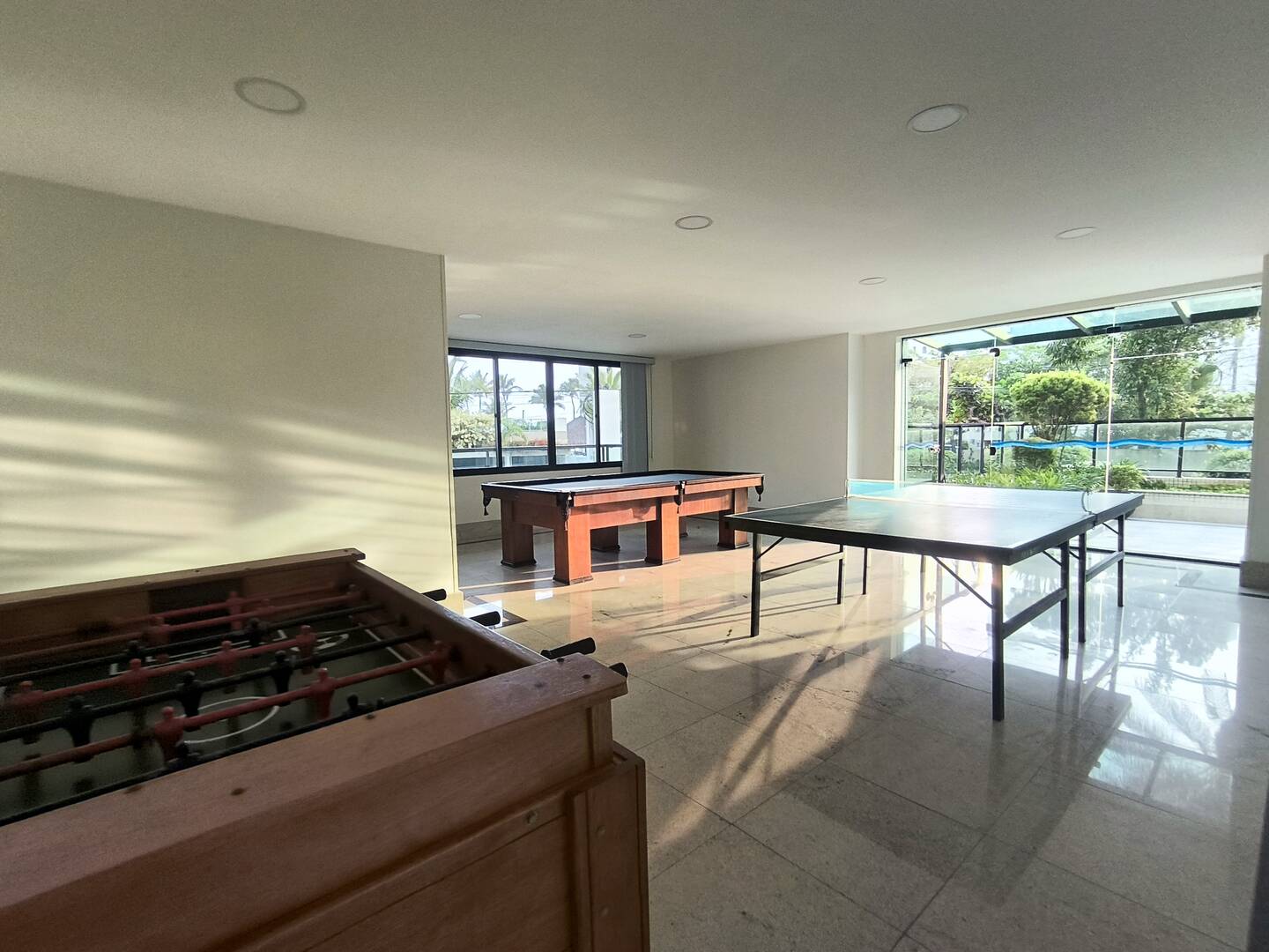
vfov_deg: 78.1
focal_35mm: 16
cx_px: 634
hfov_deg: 94.5
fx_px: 587
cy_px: 476
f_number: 2.2
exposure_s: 1/120
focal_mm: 1.65
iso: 100
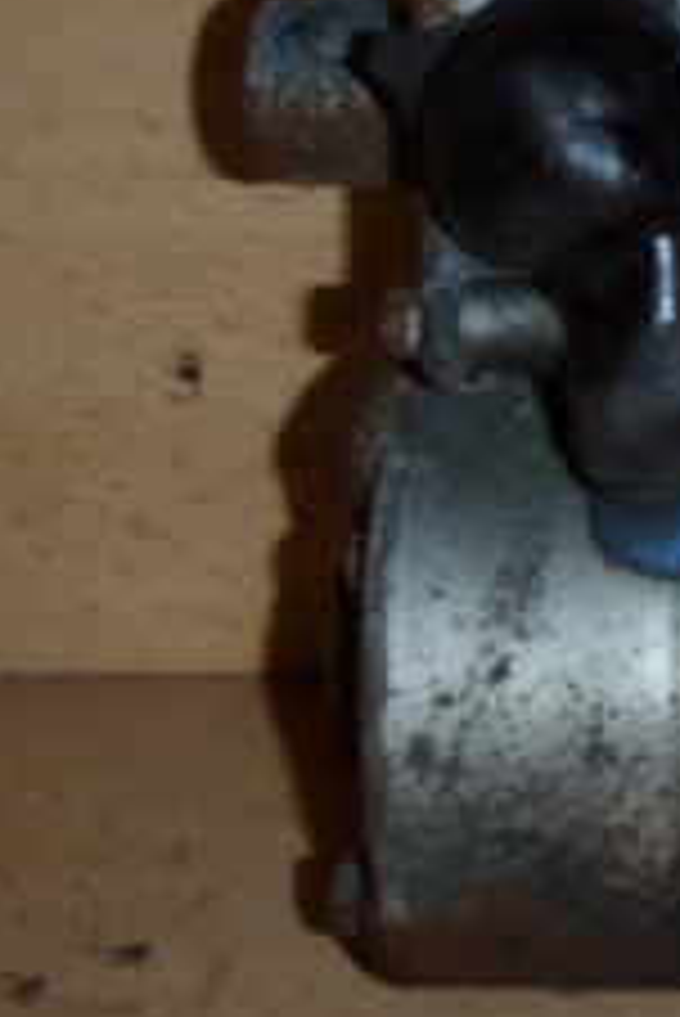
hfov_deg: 11.5
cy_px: 540
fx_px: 3168
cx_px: 1180
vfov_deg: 18.2
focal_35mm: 112
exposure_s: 1/40
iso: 100
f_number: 4.6
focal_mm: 6.83
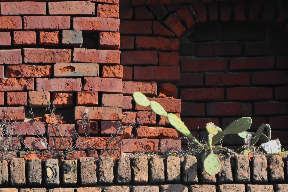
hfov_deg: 2.3
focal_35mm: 900
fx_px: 7200
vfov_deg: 1.5
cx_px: 144
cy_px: 96
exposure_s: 1/4000
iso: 2500
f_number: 8
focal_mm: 600
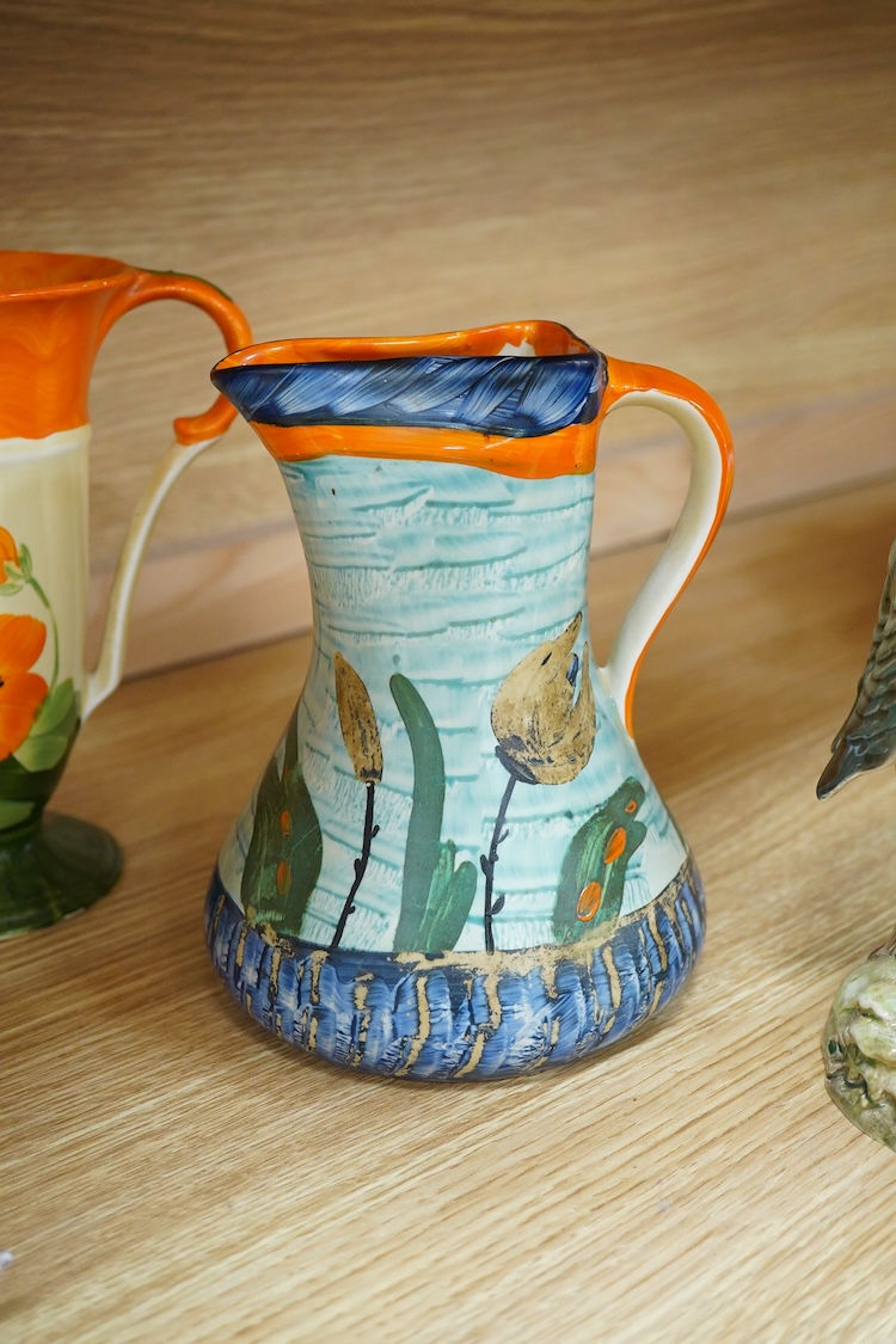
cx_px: 448
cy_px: 672
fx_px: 1680
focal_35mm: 45
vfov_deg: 43.6
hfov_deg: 29.9
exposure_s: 1/100
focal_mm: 30
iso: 2500
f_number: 6.3
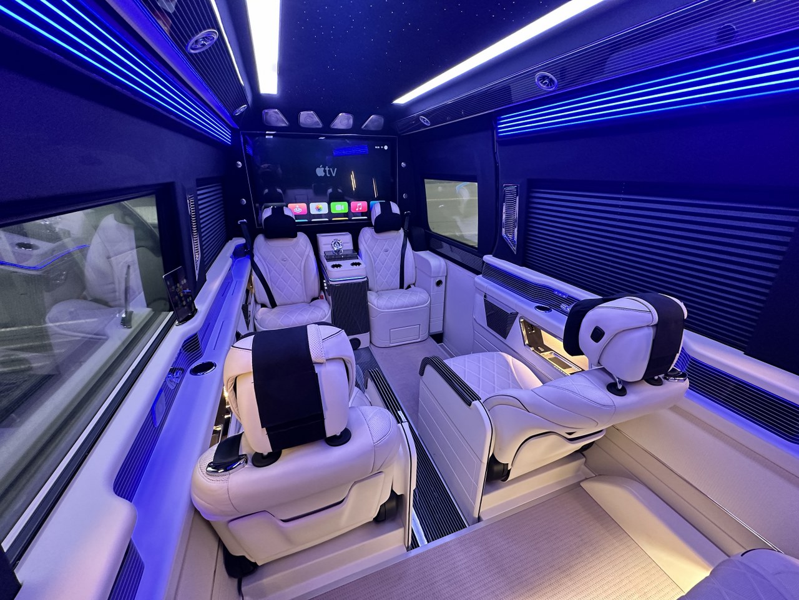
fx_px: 323
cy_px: 300
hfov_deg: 102.1
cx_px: 400
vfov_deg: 85.7
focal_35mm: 14
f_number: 2.2
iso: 320
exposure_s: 1/100
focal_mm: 2.22
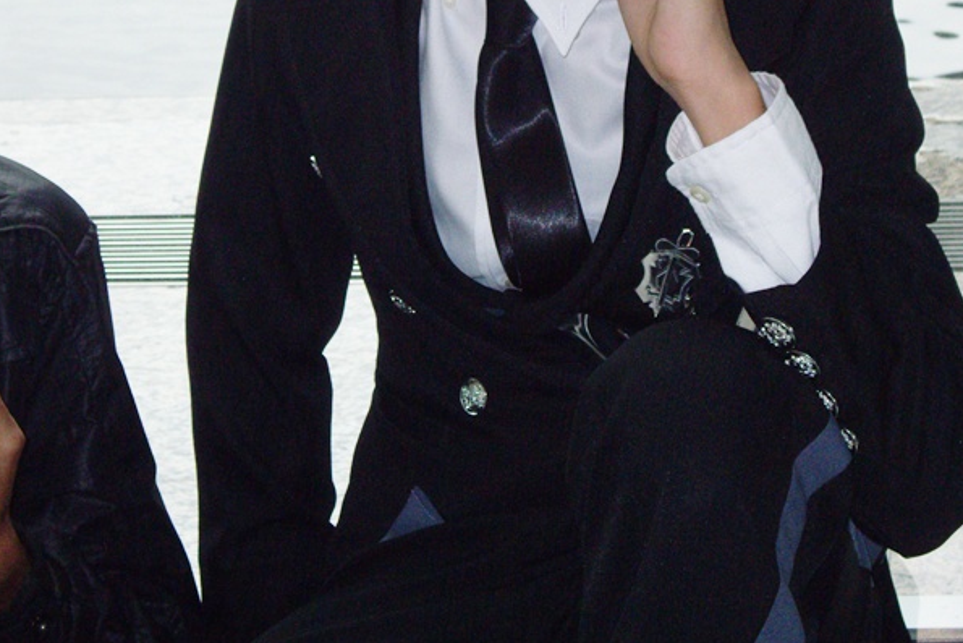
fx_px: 4227
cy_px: 50
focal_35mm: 158
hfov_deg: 13.0
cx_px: 482
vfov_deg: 8.7
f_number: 5.4
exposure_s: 1/125
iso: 400
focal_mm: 23.7
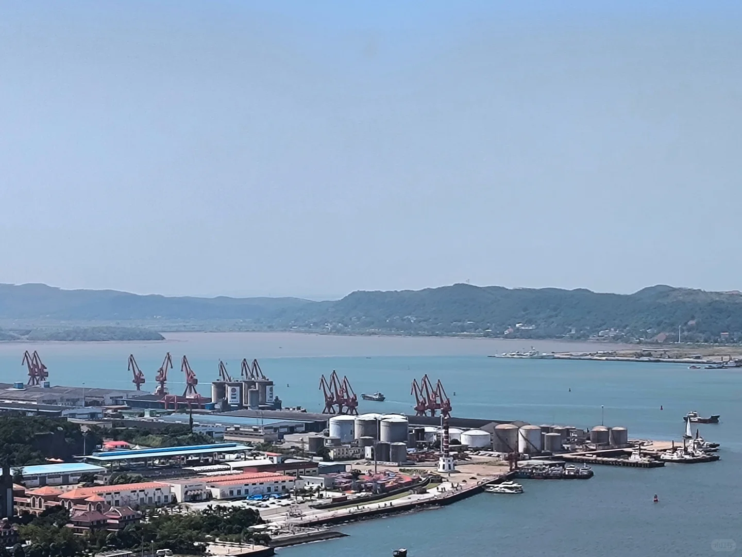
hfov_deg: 19.4
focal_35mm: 101
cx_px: 371
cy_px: 278
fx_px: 2165
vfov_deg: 14.6
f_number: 1.7
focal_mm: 5.35
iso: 80
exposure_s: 1/2443
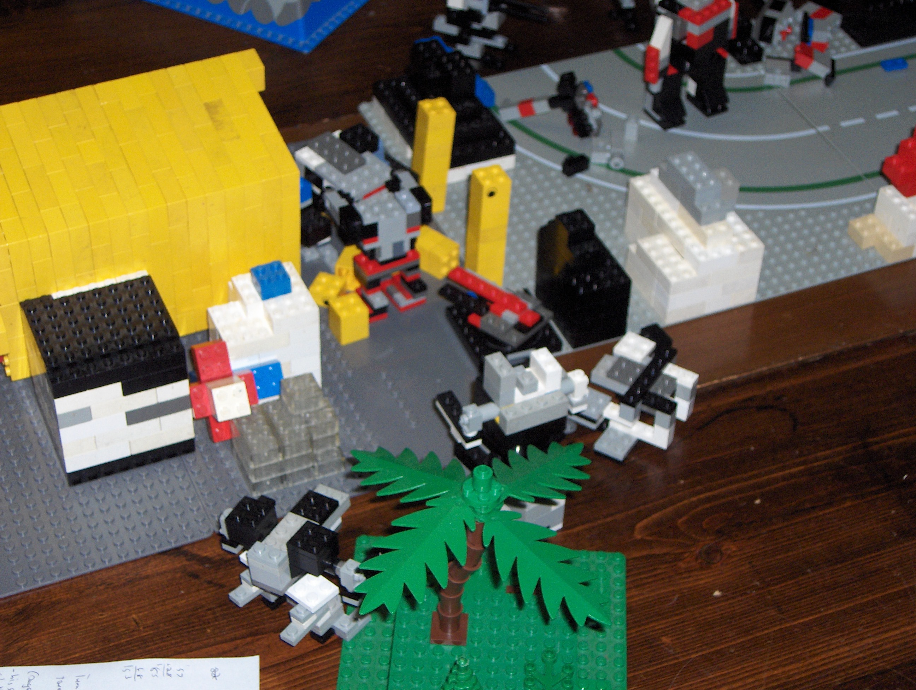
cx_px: 458
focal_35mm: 70
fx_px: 1855
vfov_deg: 21.1
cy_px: 345
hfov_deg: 27.7
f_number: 3.5
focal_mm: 14.3
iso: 100
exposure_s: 1/90
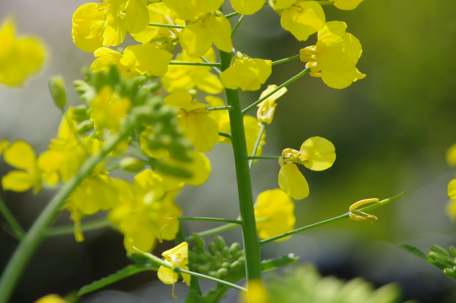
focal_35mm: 606
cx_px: 90
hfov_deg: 3.4
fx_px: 7671
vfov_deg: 2.3
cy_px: -14
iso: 200
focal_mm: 185
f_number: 5.6
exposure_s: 1/350
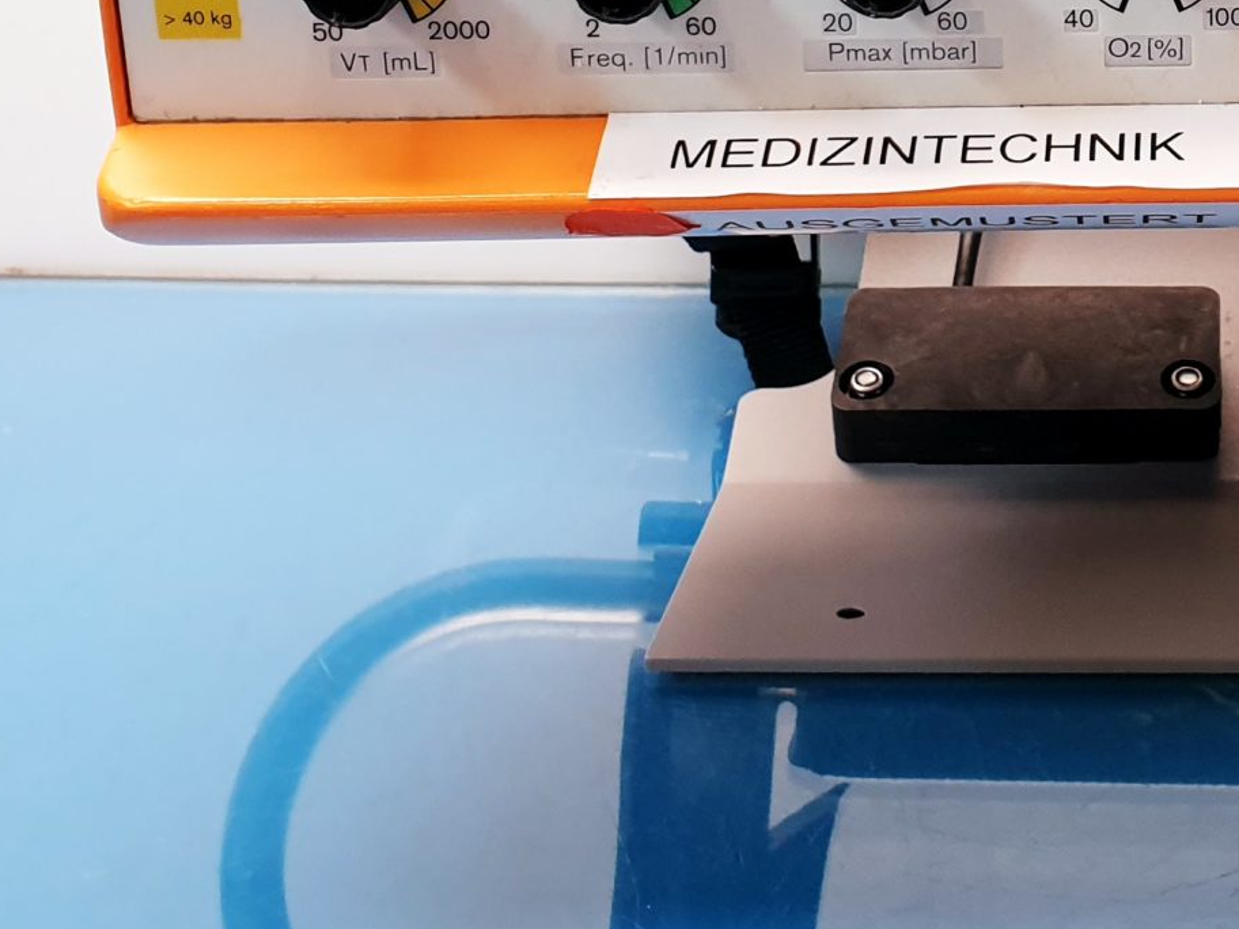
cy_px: -151
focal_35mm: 73
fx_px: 2613
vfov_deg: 19.2
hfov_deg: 25.5
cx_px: 1201
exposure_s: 1/50
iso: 125
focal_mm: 4.3
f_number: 2.4
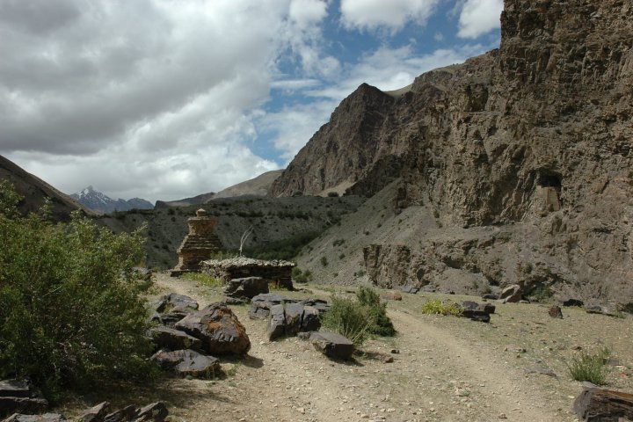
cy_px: 211
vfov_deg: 40.0
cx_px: 316
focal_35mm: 33
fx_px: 580
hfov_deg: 57.2
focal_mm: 22
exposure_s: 1/400
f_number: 10
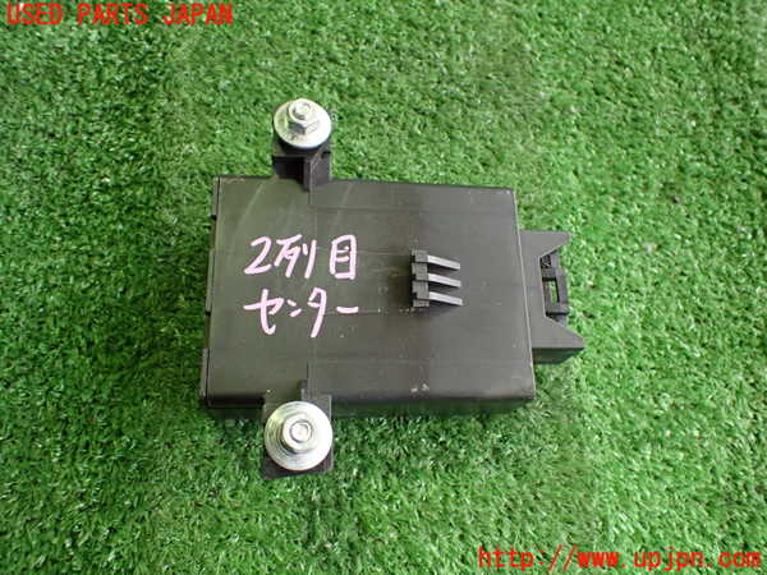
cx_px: 384
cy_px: 288
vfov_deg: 46.8
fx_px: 665
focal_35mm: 30
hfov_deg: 60.0
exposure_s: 1/100
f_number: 2.3
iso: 800
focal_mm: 5.4
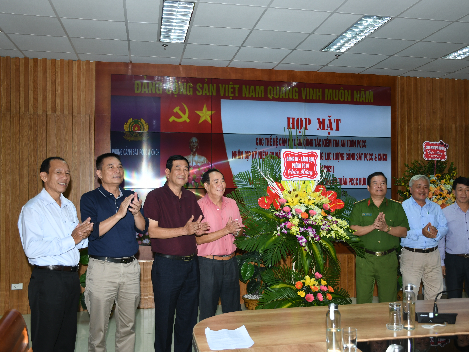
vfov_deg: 39.7
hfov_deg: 51.3
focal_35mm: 36
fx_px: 488
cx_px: 256
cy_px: 177
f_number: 4
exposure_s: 1/200
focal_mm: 22
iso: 400
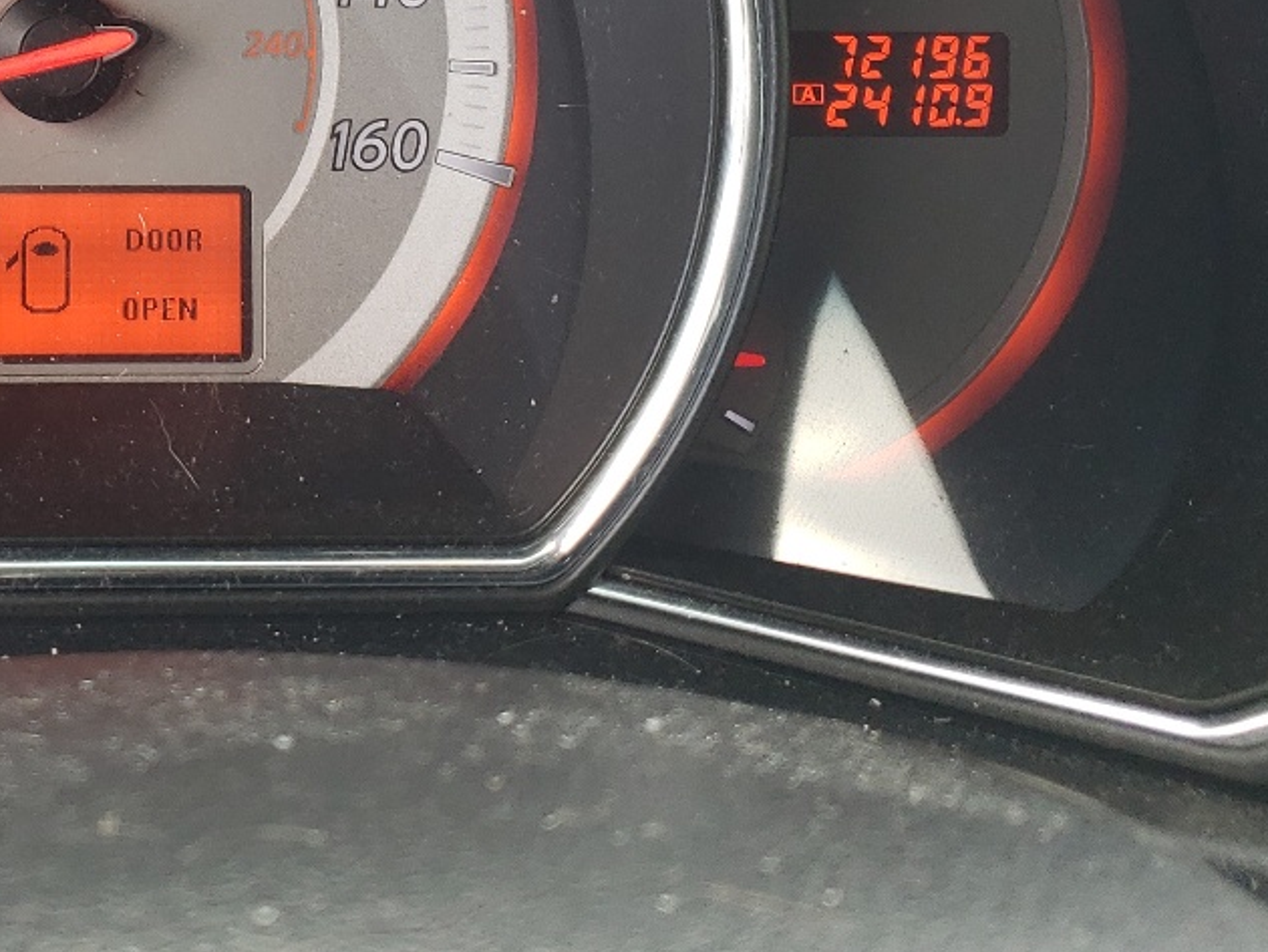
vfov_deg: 21.0
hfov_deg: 27.8
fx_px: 2419
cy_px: -125
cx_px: 30
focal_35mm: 66
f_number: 1.5
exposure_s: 1/133
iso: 50
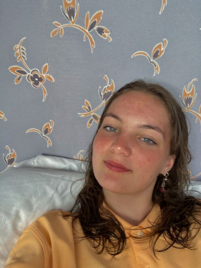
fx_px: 247
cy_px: 134
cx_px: 100
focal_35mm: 32
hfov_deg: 44.2
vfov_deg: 56.8
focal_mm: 2.87
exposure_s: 1/60
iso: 80
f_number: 2.2
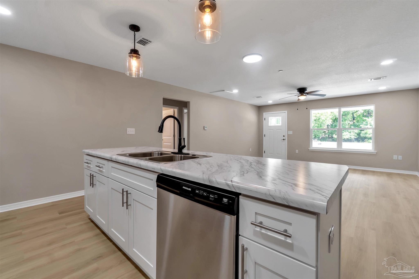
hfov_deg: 100.4
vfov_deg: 77.3
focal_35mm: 15
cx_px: 210
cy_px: 140
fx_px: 175
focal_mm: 10
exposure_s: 1/15
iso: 100
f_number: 9
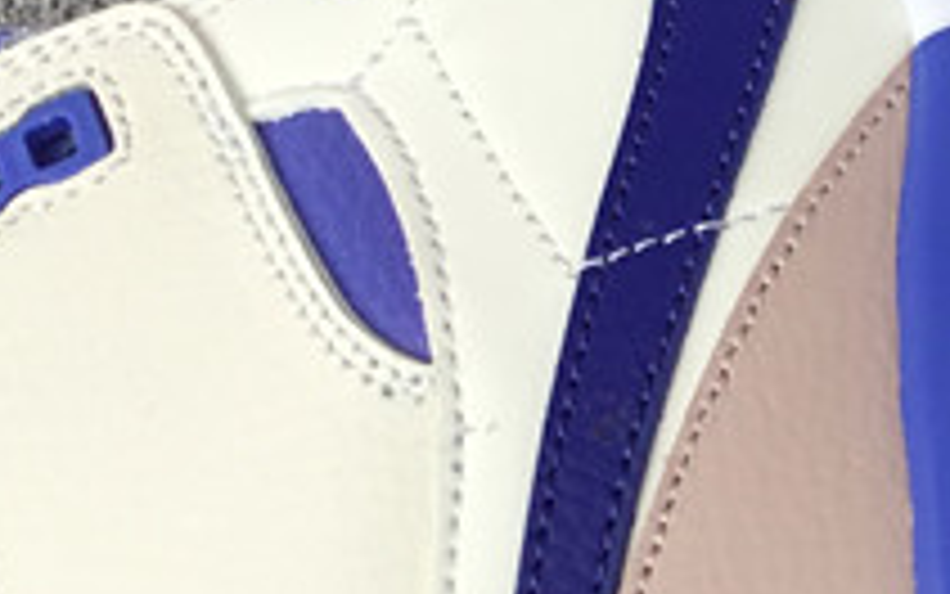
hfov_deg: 14.0
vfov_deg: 9.1
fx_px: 3626
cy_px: -277
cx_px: 1432
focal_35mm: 140
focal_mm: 3.3
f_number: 2.4
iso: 25
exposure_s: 1/166
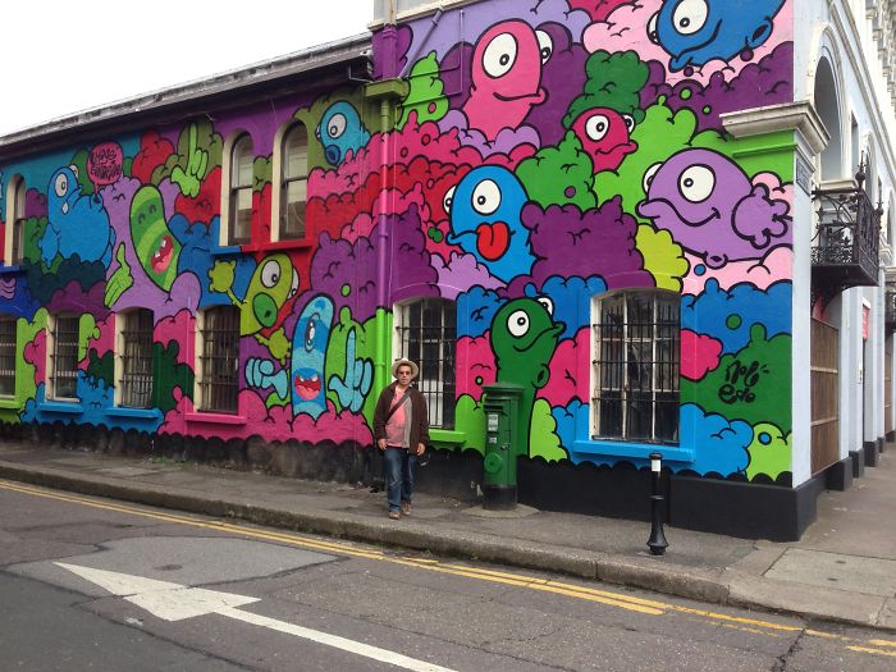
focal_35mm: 33
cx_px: 448
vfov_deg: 42.9
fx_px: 854
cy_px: 336
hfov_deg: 55.4
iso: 50
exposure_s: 1/441
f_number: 2.4
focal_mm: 4.12
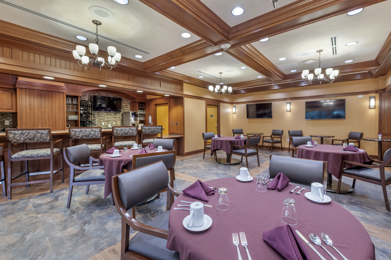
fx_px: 163
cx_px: 196
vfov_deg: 77.3
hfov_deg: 100.4
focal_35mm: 15
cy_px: 130
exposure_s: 1/13
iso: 400
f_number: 11
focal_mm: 15
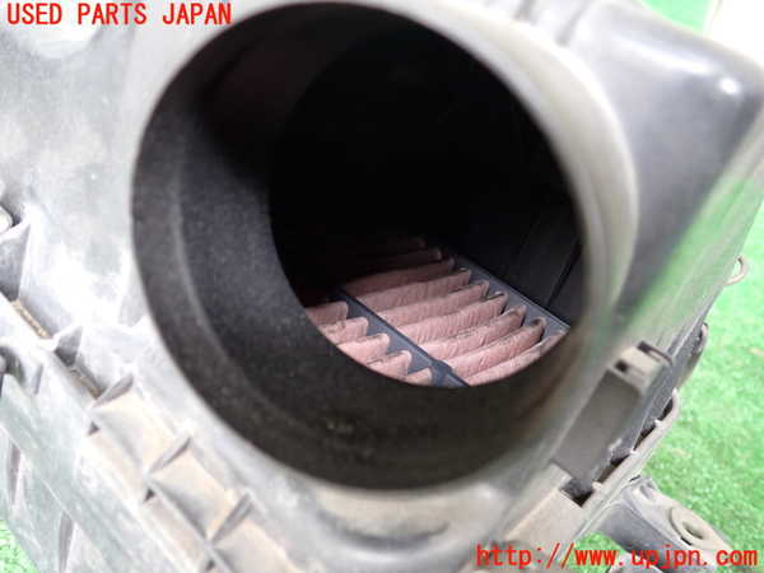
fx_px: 662
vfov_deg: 46.8
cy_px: 286
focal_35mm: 30
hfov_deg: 60.0
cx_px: 382
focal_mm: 5.4
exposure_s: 1/30
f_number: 2.3
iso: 400
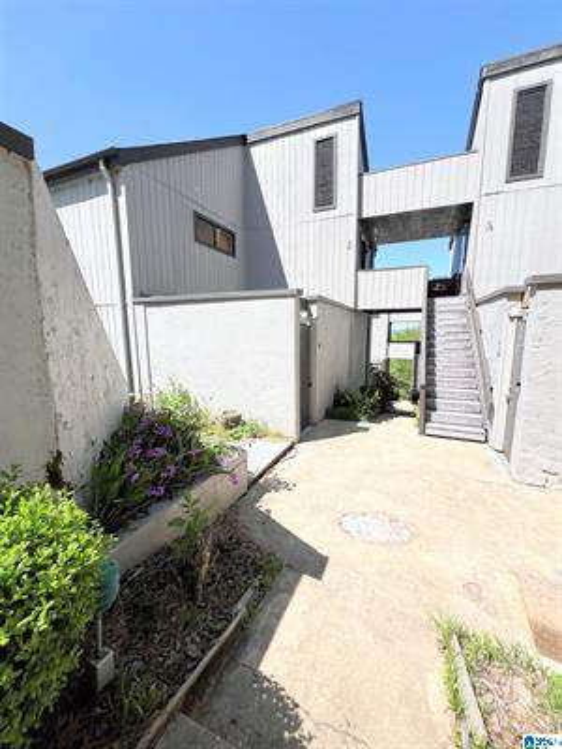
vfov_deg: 106.2
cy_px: 374
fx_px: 281
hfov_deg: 89.9
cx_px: 281
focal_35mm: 13
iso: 32
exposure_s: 1/1946
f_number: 1.8
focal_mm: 1.57
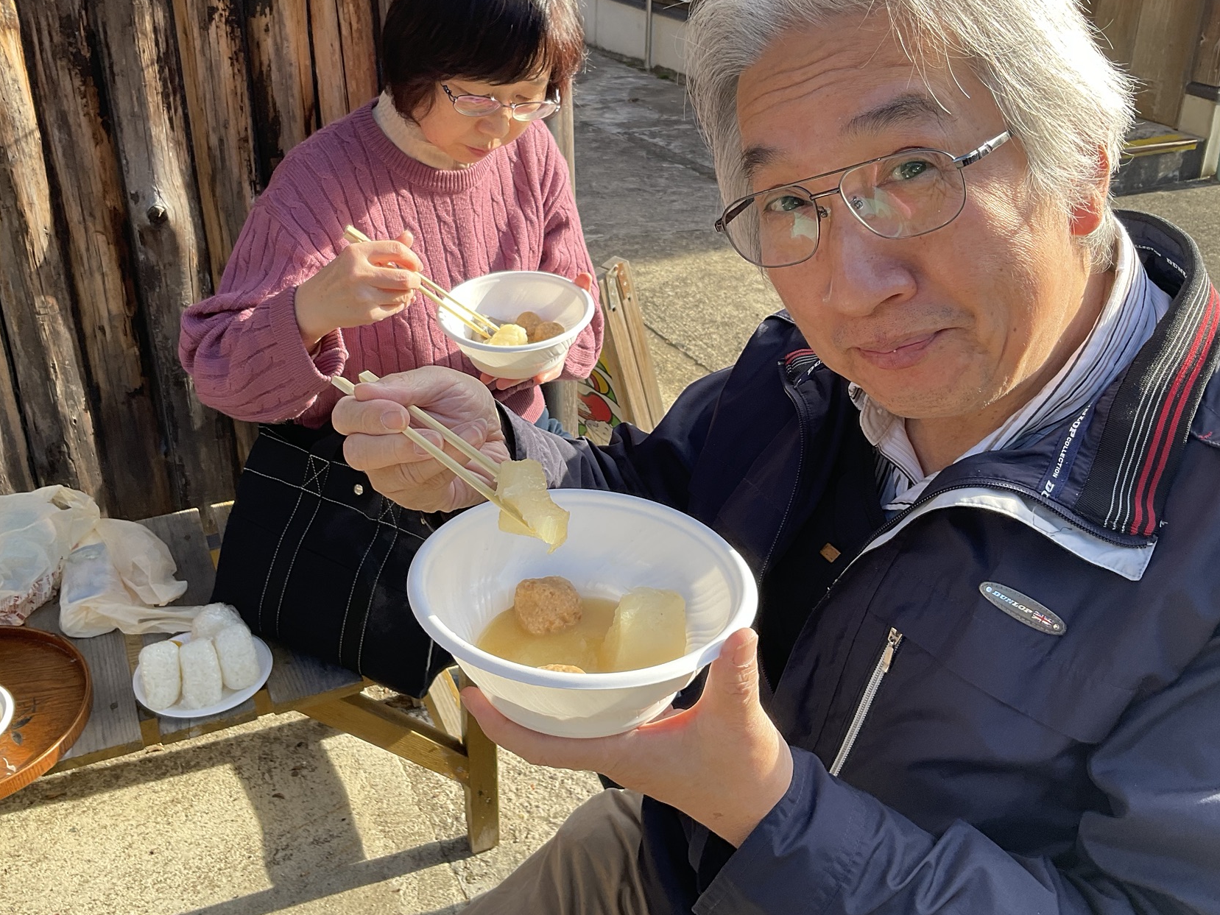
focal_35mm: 35
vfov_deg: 40.6
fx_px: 1234
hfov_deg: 52.6
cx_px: 571
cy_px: 388
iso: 16
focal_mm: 3
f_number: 1.8
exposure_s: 1/210
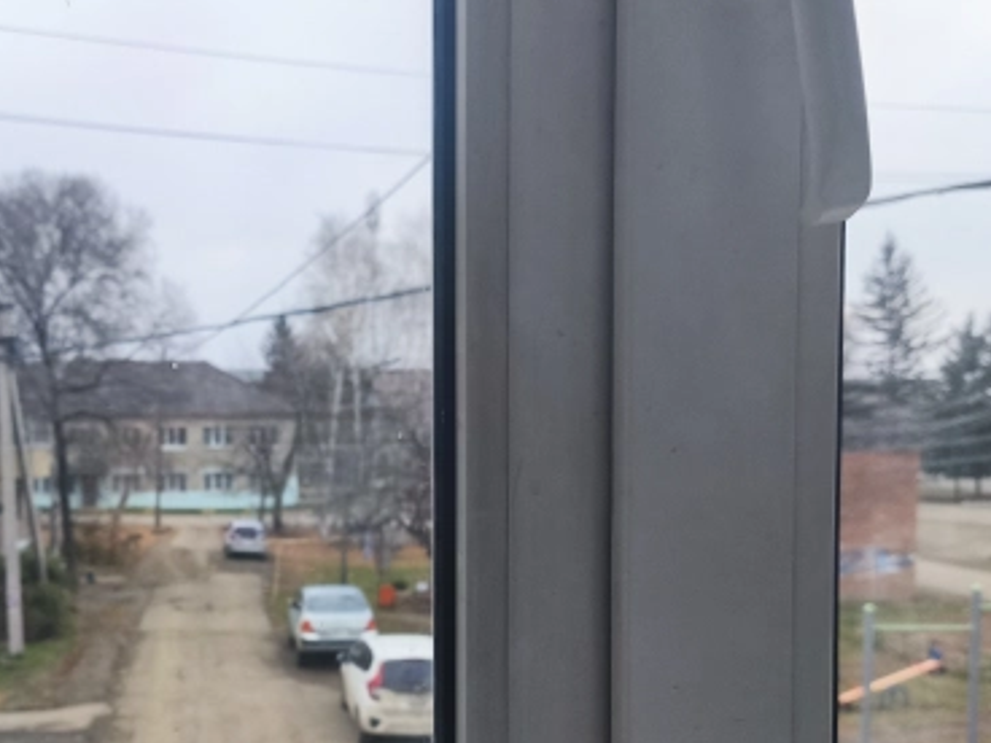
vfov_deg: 36.3
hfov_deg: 46.9
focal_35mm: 39
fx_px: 1117
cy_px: 514
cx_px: 315
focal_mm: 5.35
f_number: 1.7
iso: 400
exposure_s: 1/570
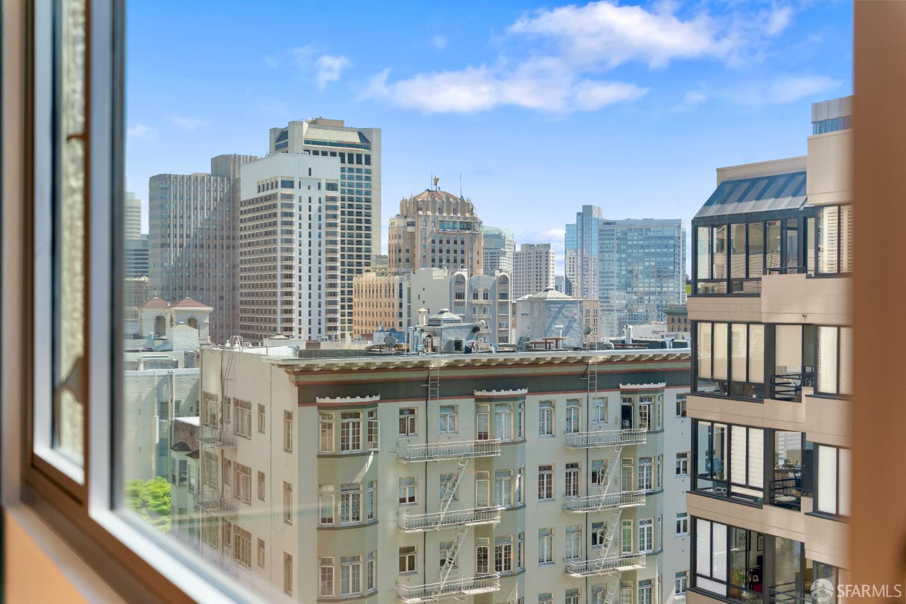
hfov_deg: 47.4
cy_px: 302
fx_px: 1032
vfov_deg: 32.6
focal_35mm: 41
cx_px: 453
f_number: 3.5
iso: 320
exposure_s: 1/800
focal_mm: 41
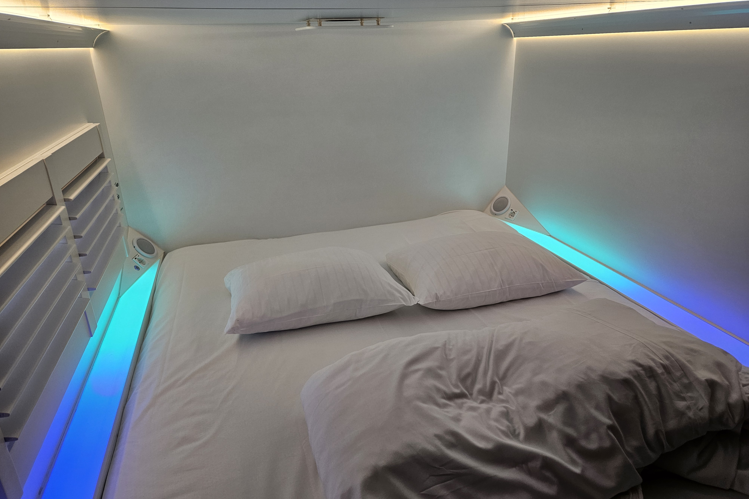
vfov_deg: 53.1
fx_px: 499
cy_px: 243
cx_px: 374
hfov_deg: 73.7
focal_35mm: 24
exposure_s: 1/62
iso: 160
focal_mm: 5.4
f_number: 1.8
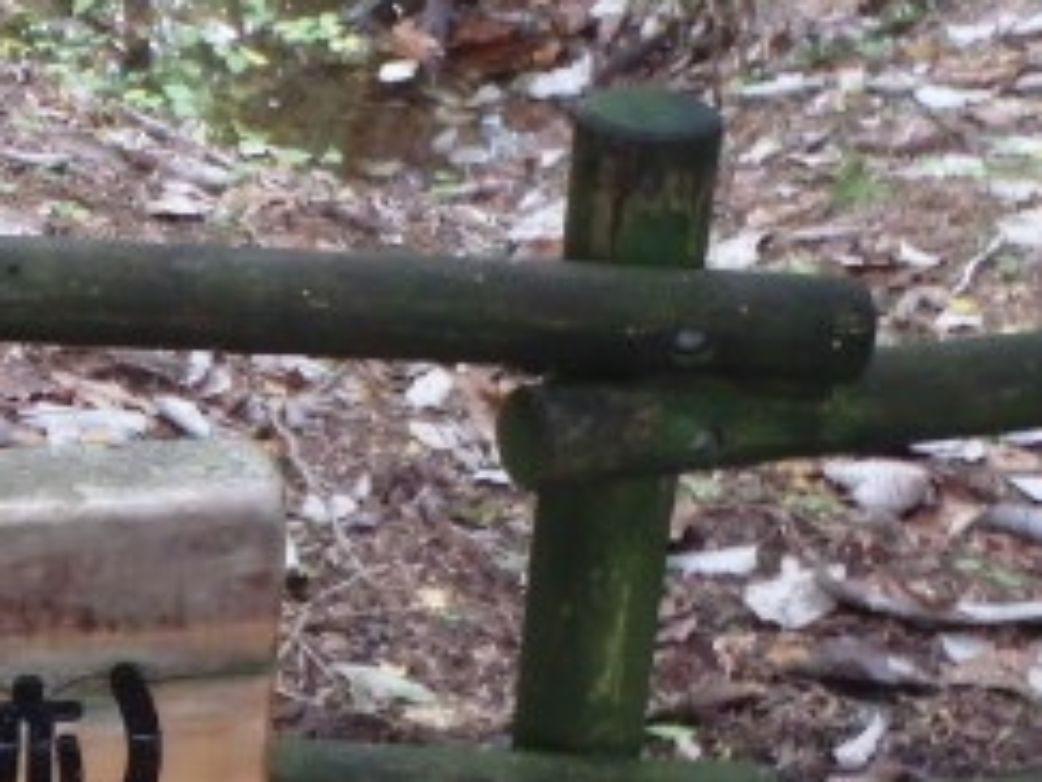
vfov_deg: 17.6
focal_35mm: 84
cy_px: 320
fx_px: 2529
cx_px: -175
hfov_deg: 21.7
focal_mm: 5.7
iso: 800
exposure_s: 1/15
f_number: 4.2
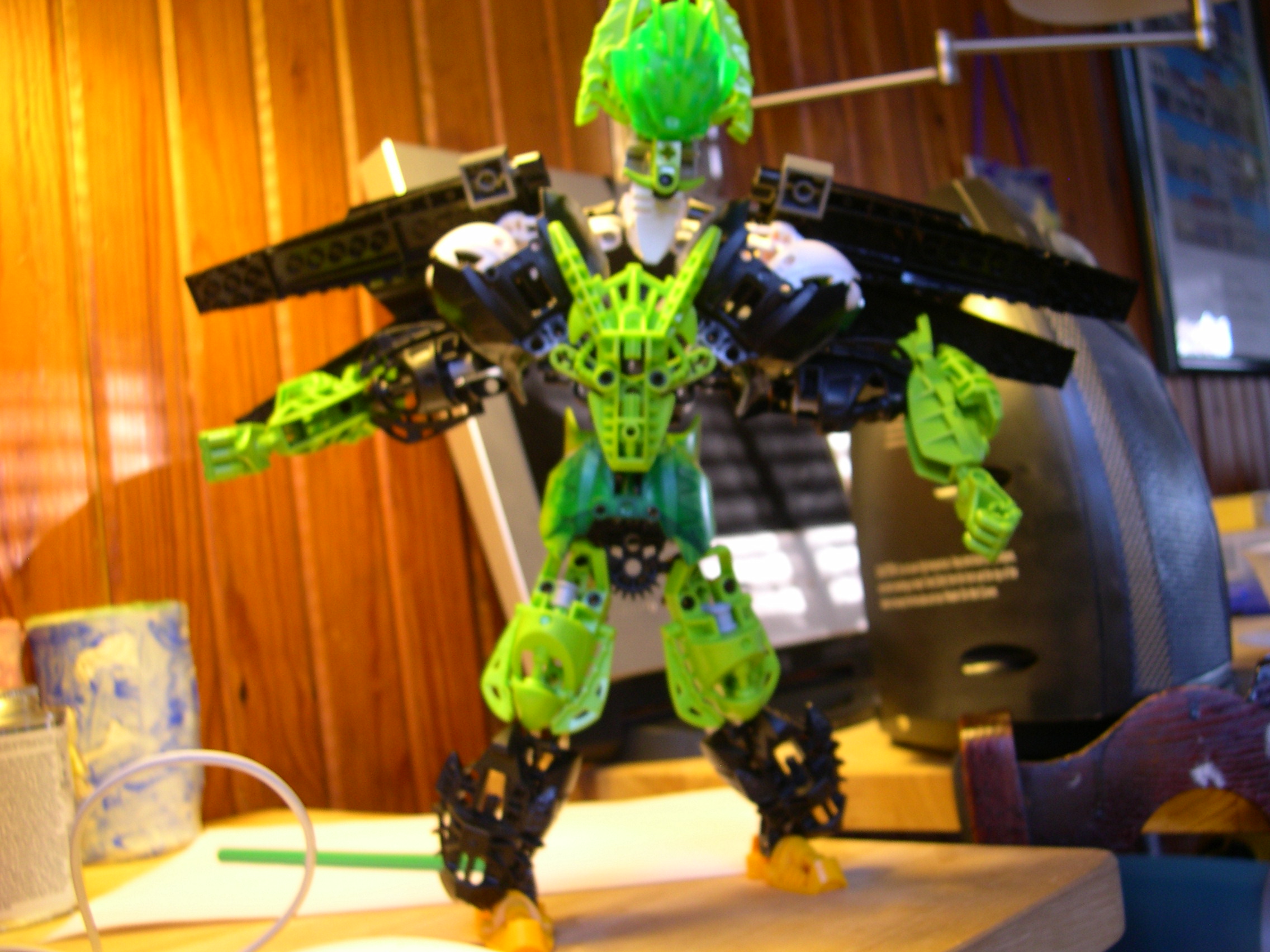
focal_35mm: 38
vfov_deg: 37.7
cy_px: 476
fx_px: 1394
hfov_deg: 49.0
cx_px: 635
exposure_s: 1/4.8
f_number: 2.8
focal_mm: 8
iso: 111
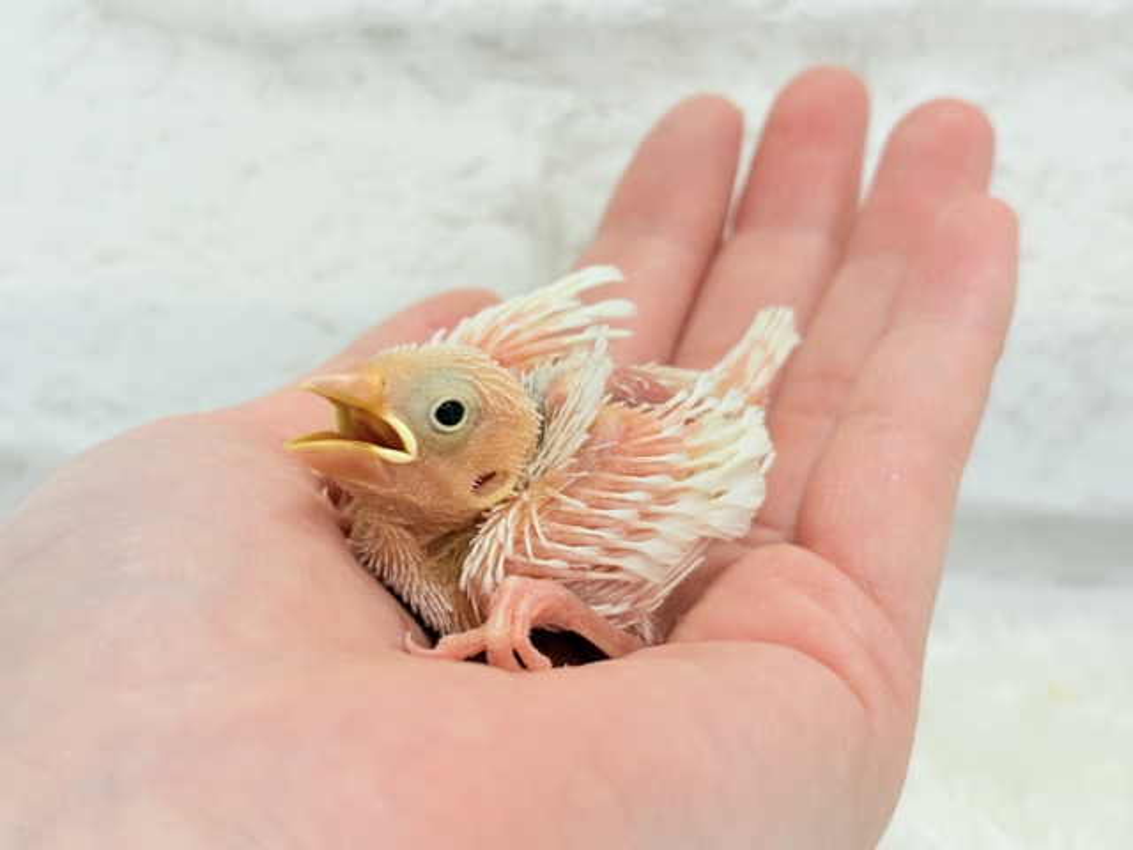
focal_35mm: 52
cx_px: 566
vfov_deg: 28.0
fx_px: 1702
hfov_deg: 36.8
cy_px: 425
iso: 50
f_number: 1.6
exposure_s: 1/50
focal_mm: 5.96
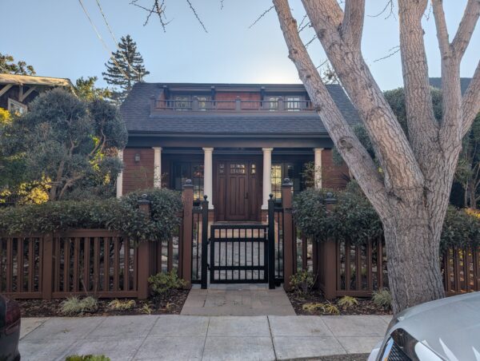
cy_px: 180
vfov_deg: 57.0
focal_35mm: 24
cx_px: 240
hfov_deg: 71.5
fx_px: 333
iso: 23
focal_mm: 6.9
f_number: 1.68
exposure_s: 1/867
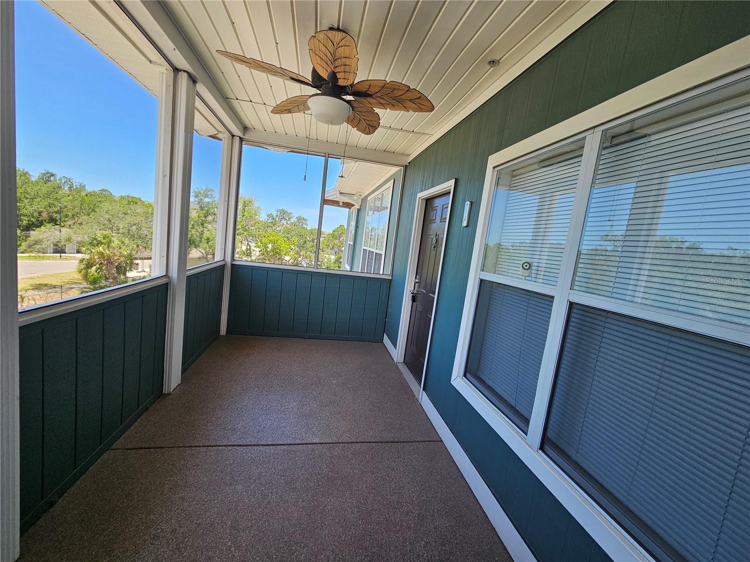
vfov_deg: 89.9
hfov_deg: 106.2
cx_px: 375
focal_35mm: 13
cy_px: 281
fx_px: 282
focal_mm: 2.2
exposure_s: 1/304
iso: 50
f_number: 2.2
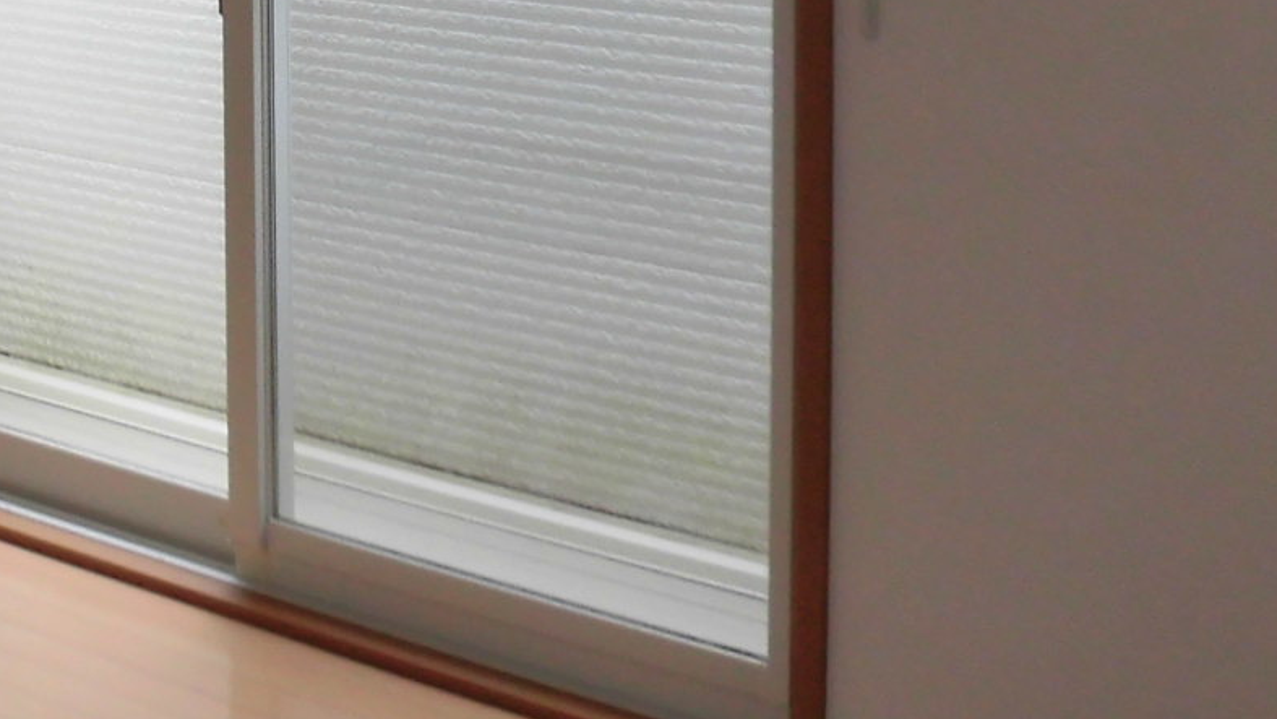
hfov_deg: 27.4
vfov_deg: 16.4
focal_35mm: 68
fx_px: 2303
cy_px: -305
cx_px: -239
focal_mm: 4.3
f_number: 3.1
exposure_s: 1/100
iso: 100
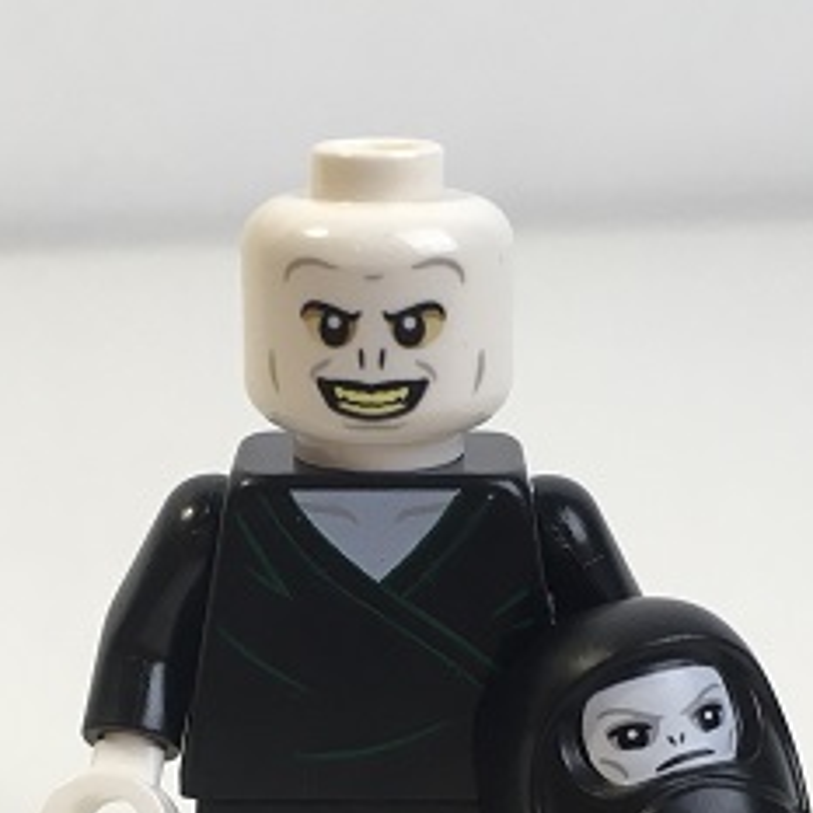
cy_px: 707
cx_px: 377
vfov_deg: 22.0
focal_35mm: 77
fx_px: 2046
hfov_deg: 22.5
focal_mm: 4.15
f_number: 2.2
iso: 25
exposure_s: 1/33
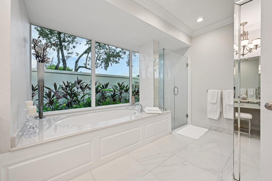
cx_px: 136
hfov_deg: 104.3
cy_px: 90
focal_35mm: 14
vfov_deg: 81.1
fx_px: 106
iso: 800
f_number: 8
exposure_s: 1/60
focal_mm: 14
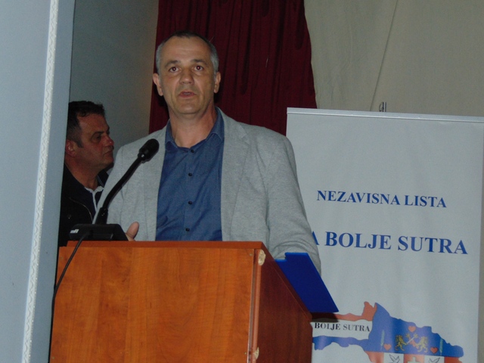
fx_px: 993
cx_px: 242
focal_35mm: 71
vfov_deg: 20.7
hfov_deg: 27.4
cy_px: 182
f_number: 3.7
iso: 250
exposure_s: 1/60
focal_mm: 12.8
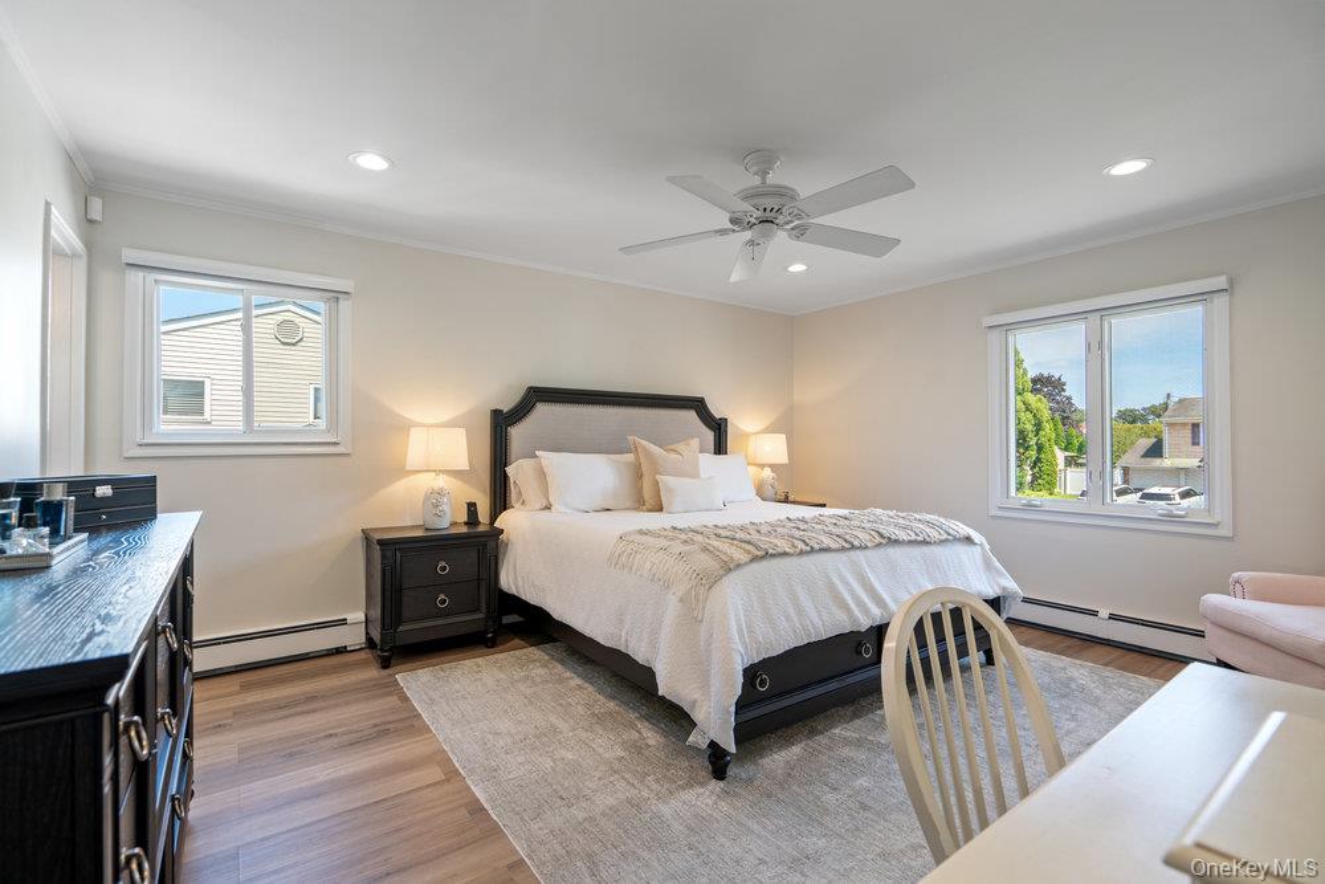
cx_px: 662
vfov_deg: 73.8
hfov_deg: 96.7
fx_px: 589
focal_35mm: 16
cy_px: 442
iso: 500
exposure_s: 1/10
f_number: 5.6
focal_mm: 16
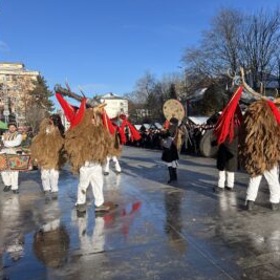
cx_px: 167
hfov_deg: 52.2
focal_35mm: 31
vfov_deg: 52.5
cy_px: 141
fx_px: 284
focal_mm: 5.7
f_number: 1.5
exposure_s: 1/3571
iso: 50
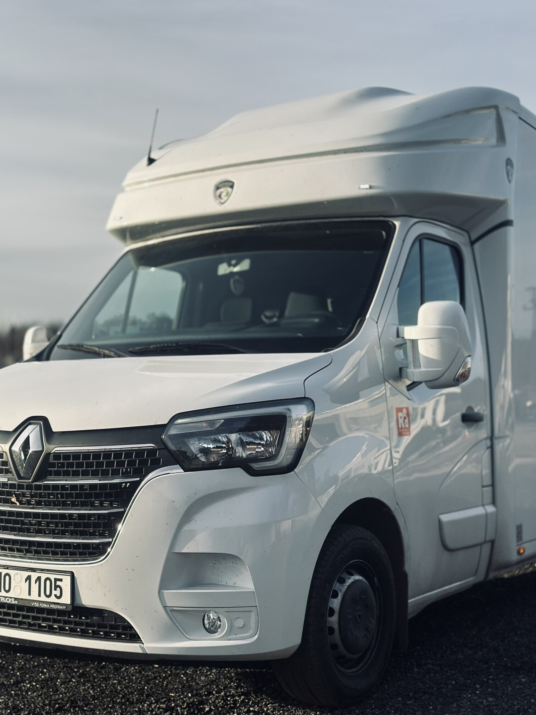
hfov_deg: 29.7
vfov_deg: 38.9
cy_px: 360
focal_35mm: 49
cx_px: 264
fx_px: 1011
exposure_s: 1/2469
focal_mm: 6.86
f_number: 1.78
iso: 80
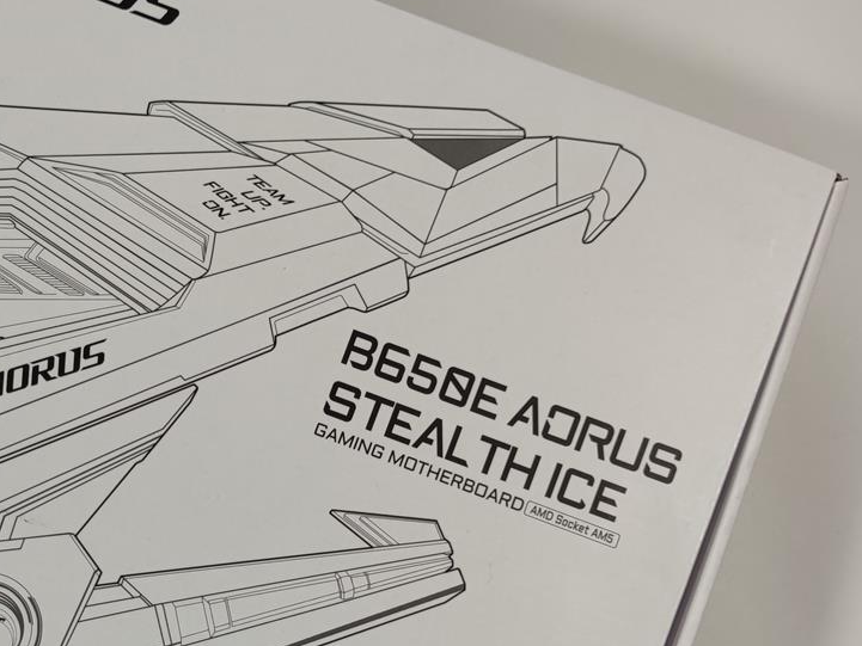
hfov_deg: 35.8
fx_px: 1295
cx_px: 196
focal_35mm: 52
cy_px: 442
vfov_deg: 27.8
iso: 50
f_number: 1.85
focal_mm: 6.78
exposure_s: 1/103
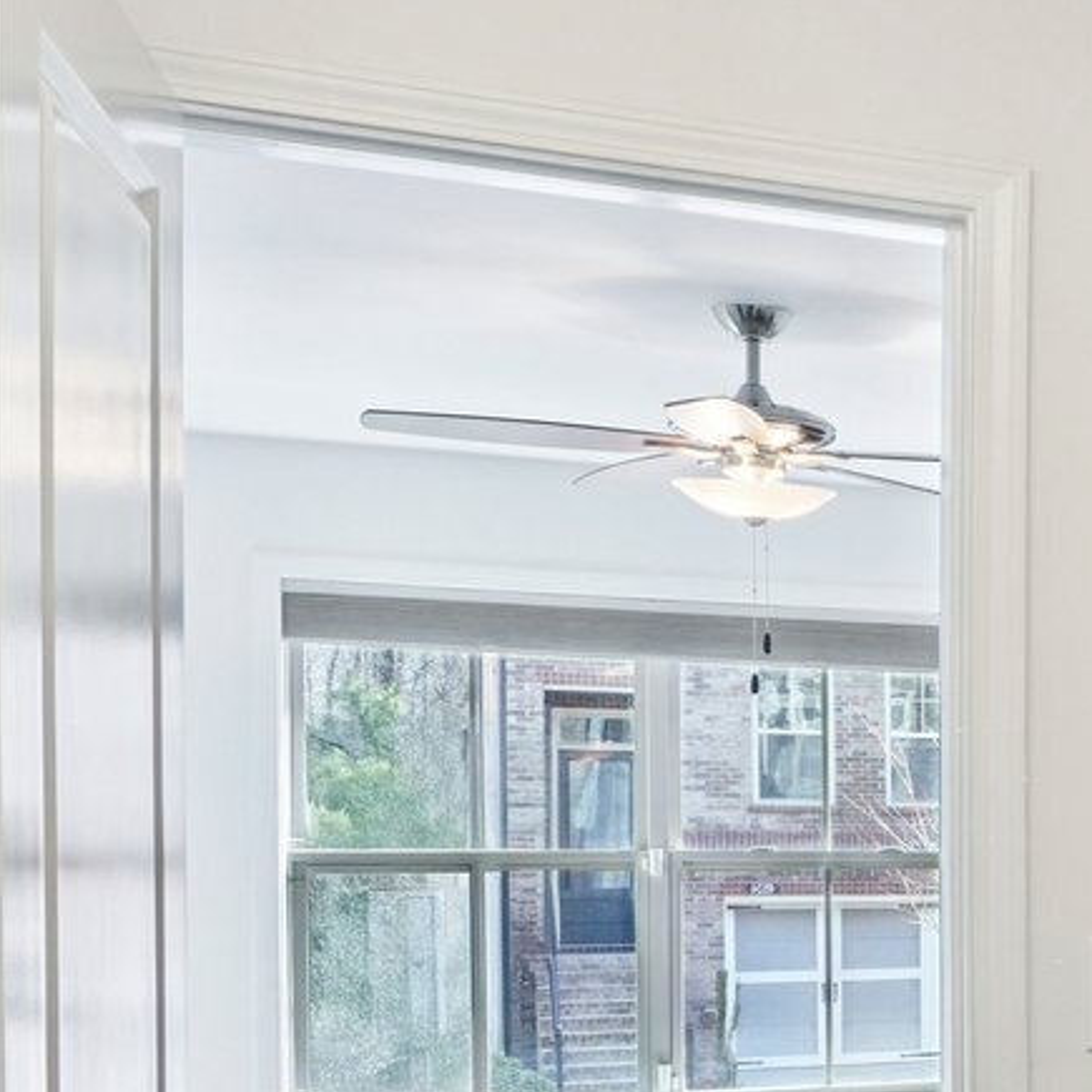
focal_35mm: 64
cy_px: 882
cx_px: 2166
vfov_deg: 26.4
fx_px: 2284
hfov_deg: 18.3
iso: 400
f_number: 9
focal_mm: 16
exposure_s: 1/6
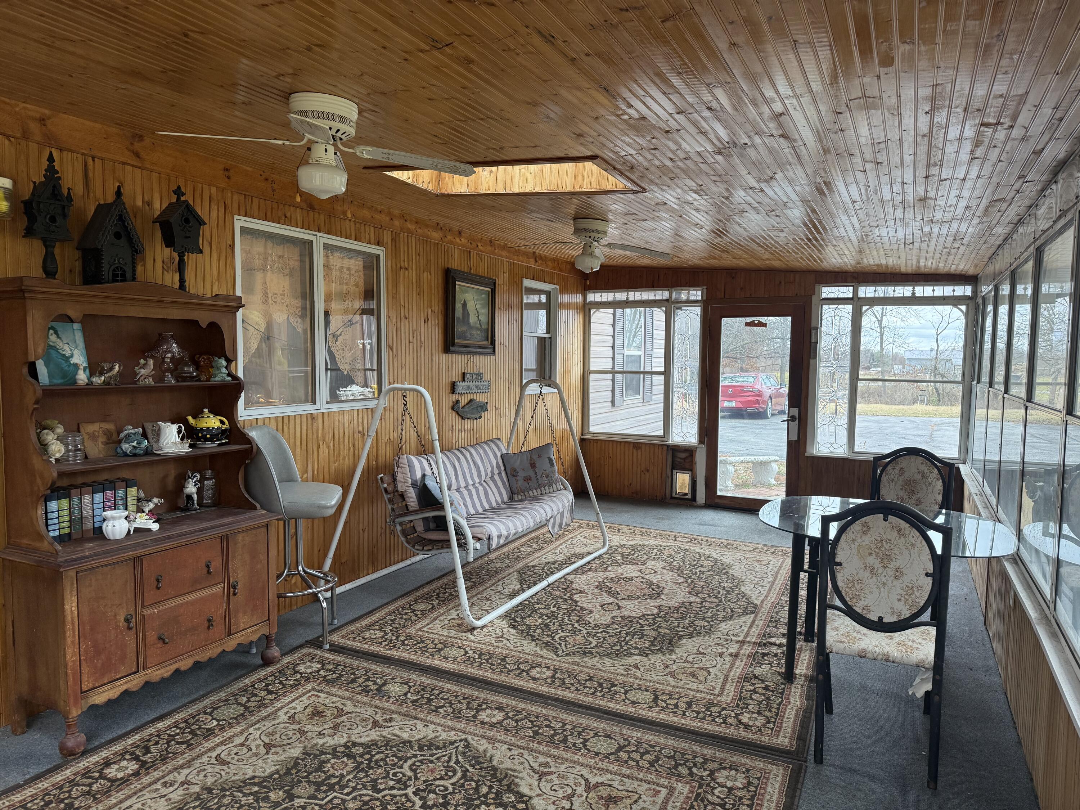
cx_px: 540
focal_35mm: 24
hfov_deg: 71.6
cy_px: 405
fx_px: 749
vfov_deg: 56.8
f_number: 1.78
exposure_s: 1/120
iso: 200
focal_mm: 6.76
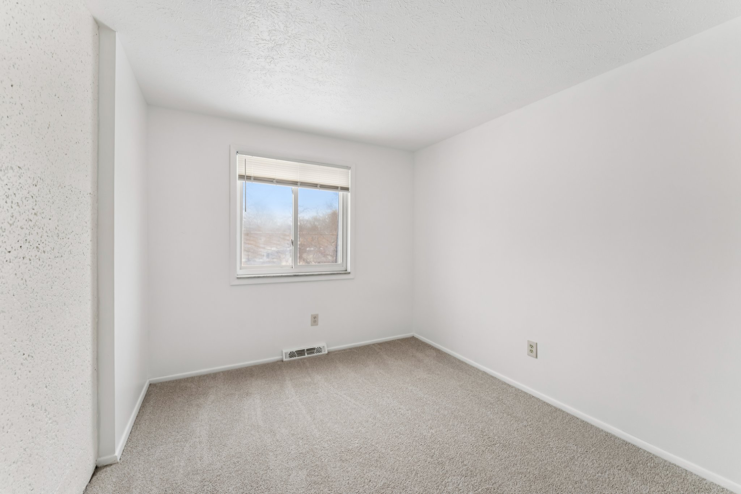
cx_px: 370
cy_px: 247
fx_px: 288
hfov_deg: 104.3
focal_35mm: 14
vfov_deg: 81.2
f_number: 8
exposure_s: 1/15
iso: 200
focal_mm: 14
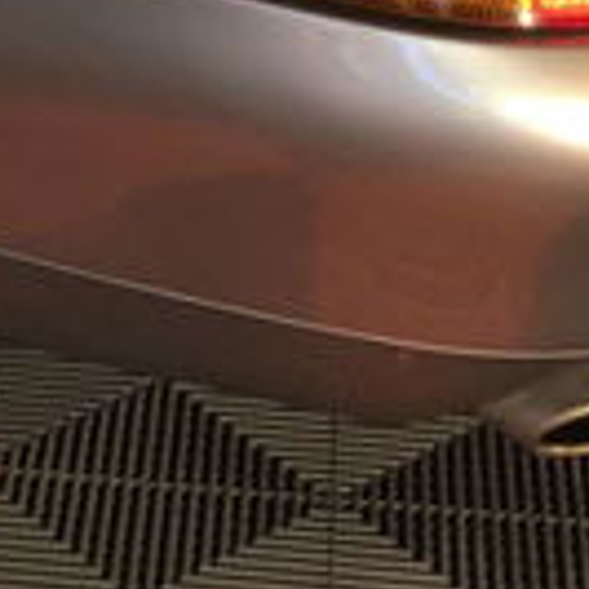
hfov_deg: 12.1
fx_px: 2753
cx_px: 9
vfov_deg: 11.5
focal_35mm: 143
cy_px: -416
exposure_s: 1/13
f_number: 1.8
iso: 80
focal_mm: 3.99
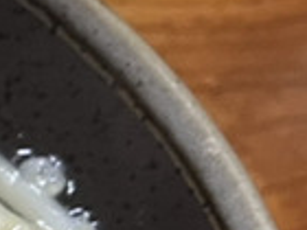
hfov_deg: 9.4
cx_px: -452
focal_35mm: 186
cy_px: 429
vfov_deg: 7.7
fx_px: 1650
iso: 160
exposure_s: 1/60
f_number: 1.6
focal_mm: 5.1
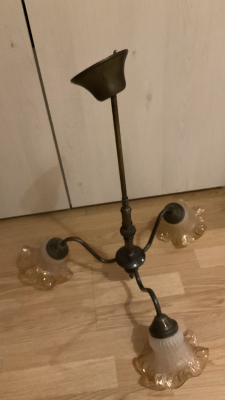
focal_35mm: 32
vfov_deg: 61.0
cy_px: 202
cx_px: 111
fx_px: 339
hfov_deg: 36.7
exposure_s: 1/25
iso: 500
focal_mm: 3
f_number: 1.8
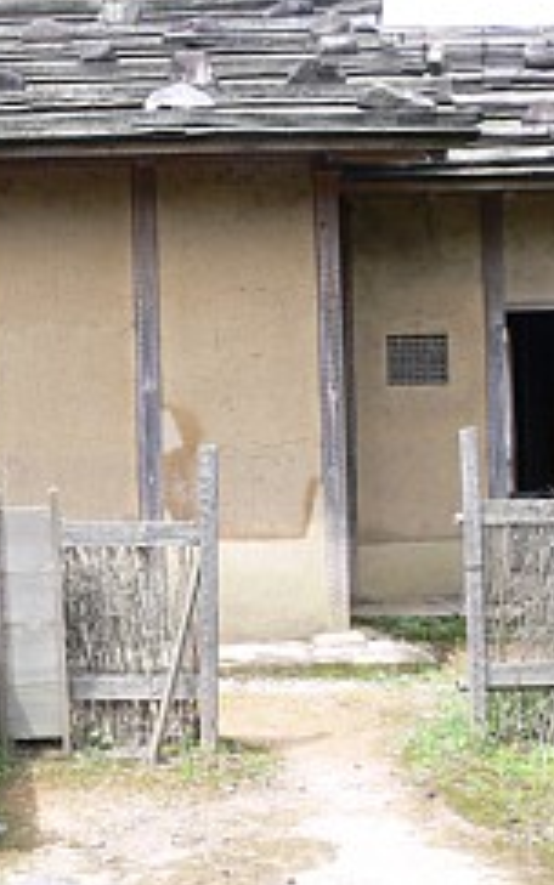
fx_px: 1473
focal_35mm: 61
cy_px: 346
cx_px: 36
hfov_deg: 20.8
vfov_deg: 33.3
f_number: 4
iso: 80
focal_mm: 7.4
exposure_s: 1/100
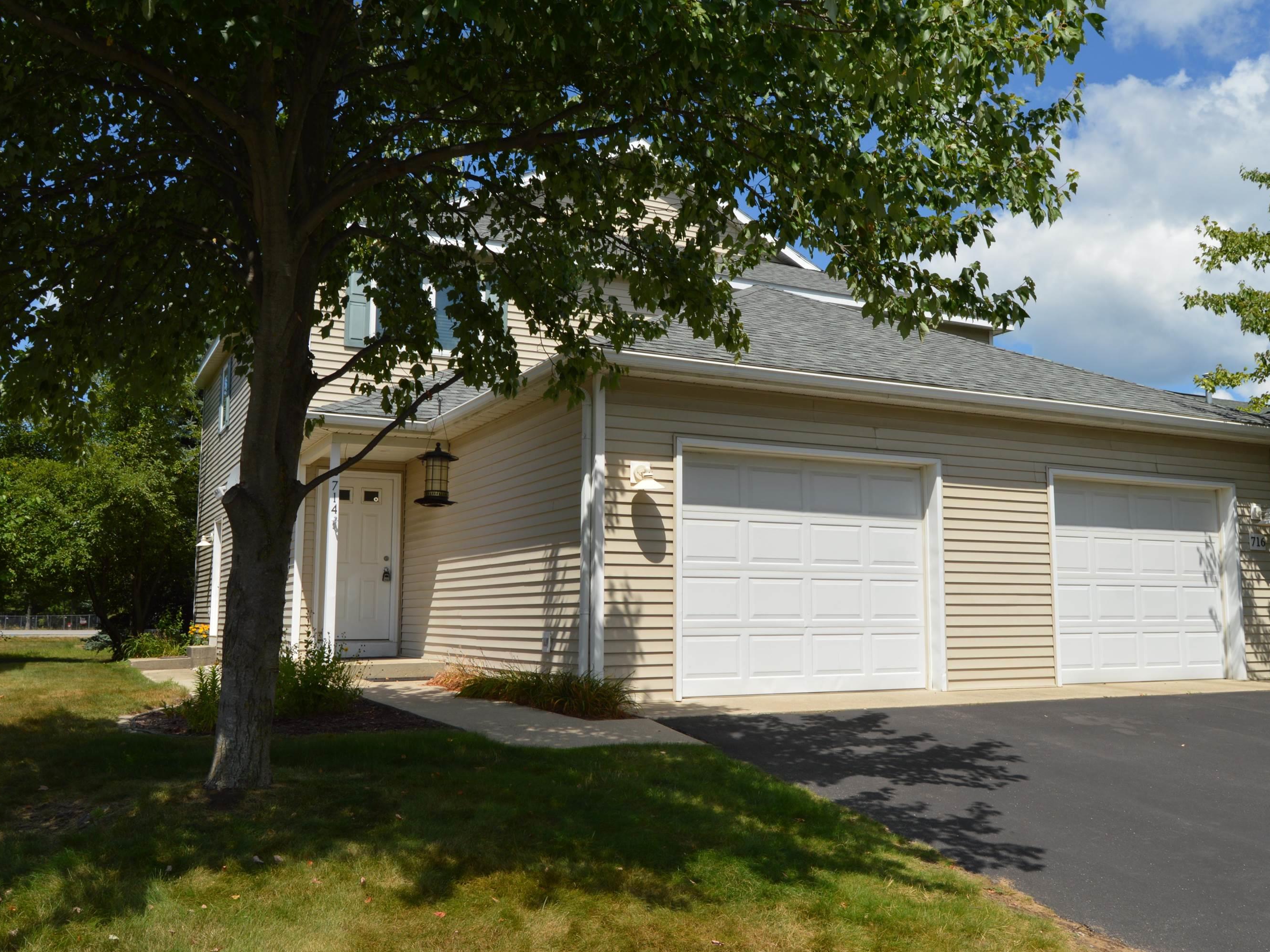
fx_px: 1101
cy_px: 480
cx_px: 661
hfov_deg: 59.9
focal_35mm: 30
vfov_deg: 46.8
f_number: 11
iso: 100
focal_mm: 18
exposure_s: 1/200
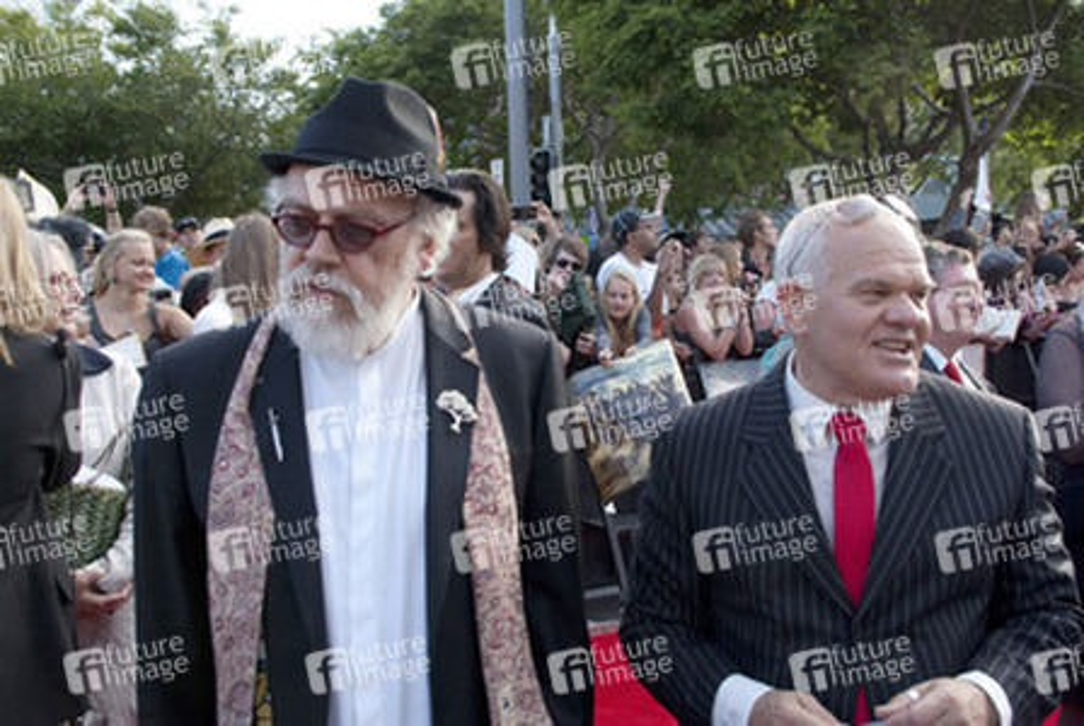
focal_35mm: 42
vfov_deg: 32.0
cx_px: 542
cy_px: 363
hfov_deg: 46.3
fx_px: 1266
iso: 400
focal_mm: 28
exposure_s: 1/125
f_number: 6.7
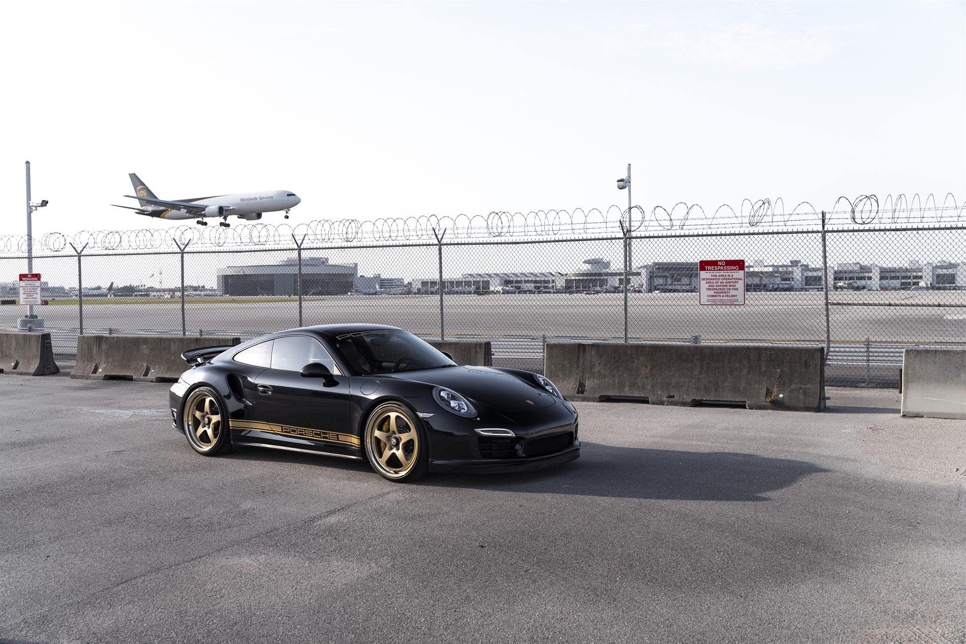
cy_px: 322
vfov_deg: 37.2
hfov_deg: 53.5
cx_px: 483
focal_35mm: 36
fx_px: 958
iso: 100
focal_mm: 35.7
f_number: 5
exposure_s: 1/250
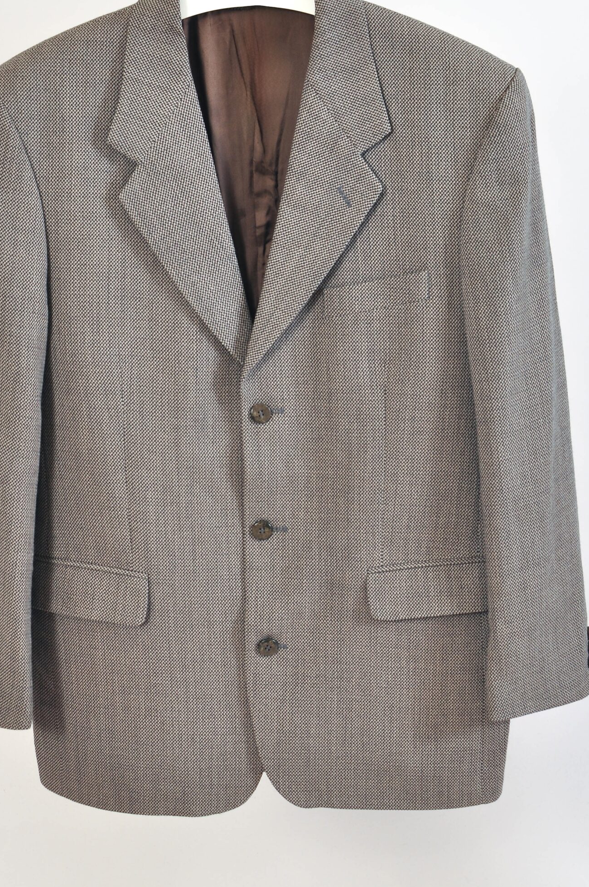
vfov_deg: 29.4
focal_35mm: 69
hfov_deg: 19.8
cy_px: 443
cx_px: 266
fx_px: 1690
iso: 200
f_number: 5.6
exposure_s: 1/125
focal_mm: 35
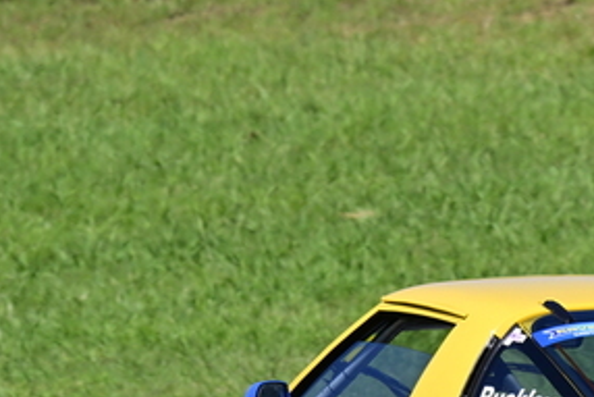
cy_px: 313
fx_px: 27683
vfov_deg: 0.8
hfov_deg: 1.2
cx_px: 636
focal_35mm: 1677
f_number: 11
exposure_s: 1/640
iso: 400
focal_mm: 600
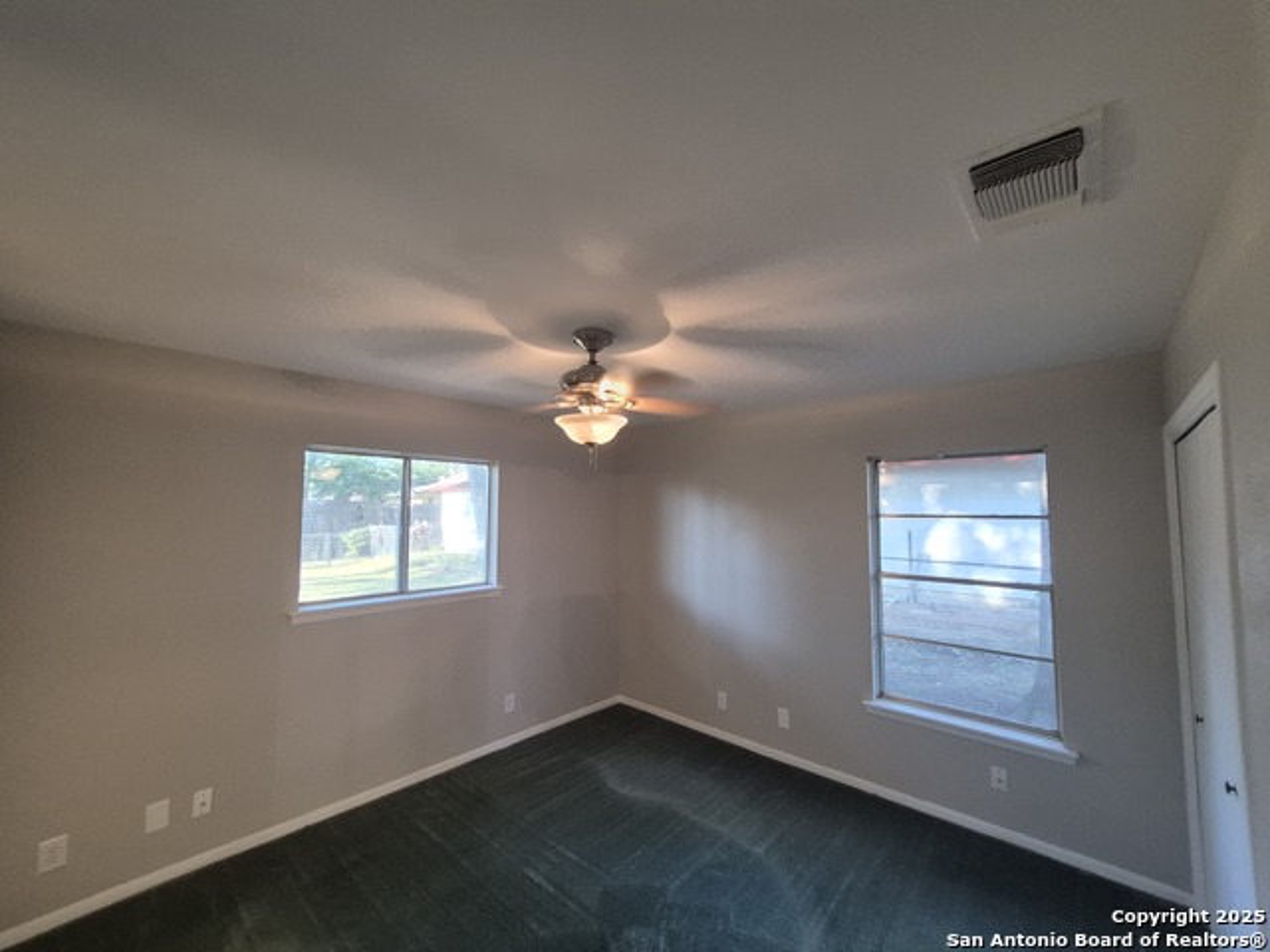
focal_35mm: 13
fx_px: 477
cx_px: 635
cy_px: 476
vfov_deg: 89.9
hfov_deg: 106.2
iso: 500
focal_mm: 1.74
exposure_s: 1/60
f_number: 2.2
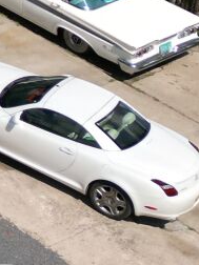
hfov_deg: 7.7
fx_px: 1211
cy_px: -173
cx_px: -474
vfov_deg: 11.8
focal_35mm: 158
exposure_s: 1/250
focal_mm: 6.72
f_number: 1.7
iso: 110
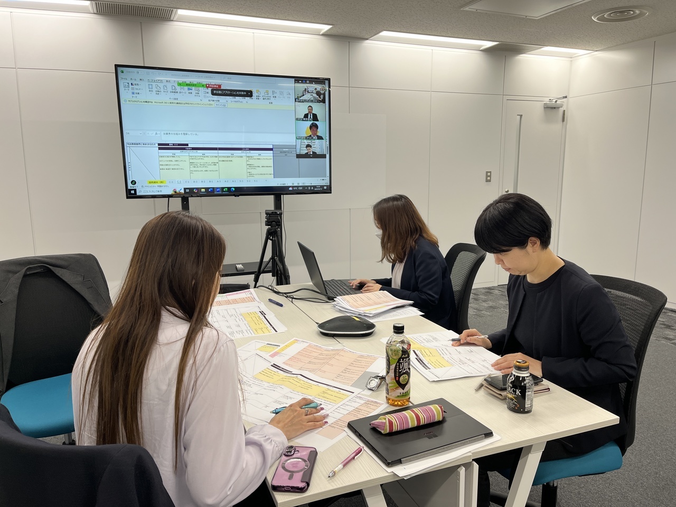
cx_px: 338
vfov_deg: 53.1
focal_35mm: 26
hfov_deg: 67.3
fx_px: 508
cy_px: 254
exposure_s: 1/90
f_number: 1.6
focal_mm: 5.1
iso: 40
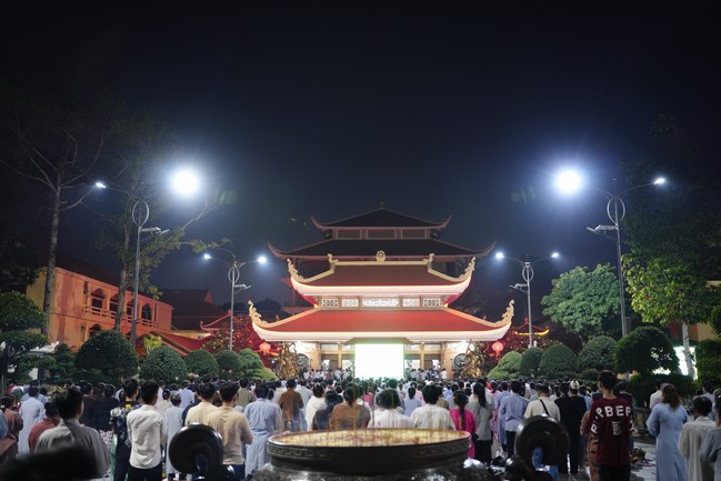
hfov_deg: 54.4
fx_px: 701
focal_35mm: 35
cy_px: 240
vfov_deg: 37.9
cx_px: 360
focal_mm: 35
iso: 3200
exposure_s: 1/80
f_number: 2
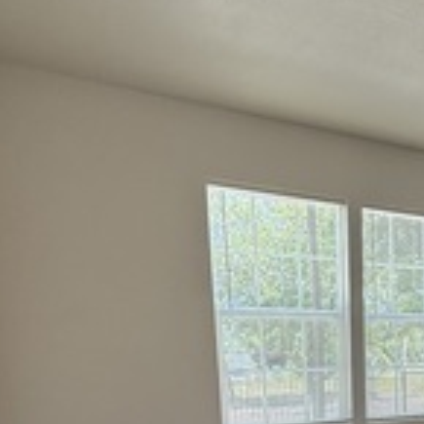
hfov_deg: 36.8
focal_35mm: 41
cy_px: 447
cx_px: 421
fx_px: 568
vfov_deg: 35.9
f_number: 2.2
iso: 64
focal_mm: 2.22
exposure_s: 1/120
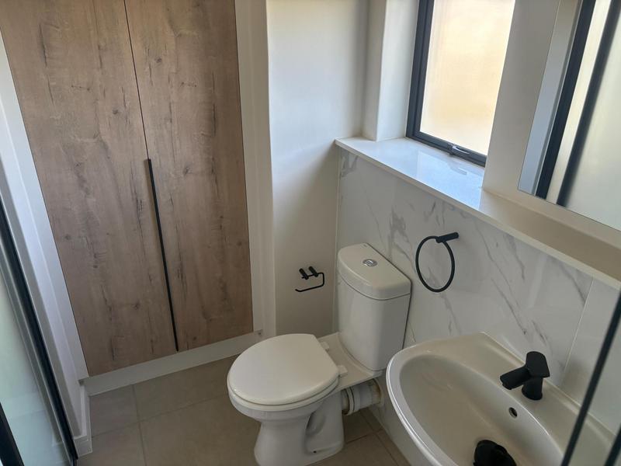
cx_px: 310
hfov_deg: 67.3
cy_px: 233
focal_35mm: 26
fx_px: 466
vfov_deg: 53.1
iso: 125
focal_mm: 5.96
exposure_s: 1/219
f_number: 1.6
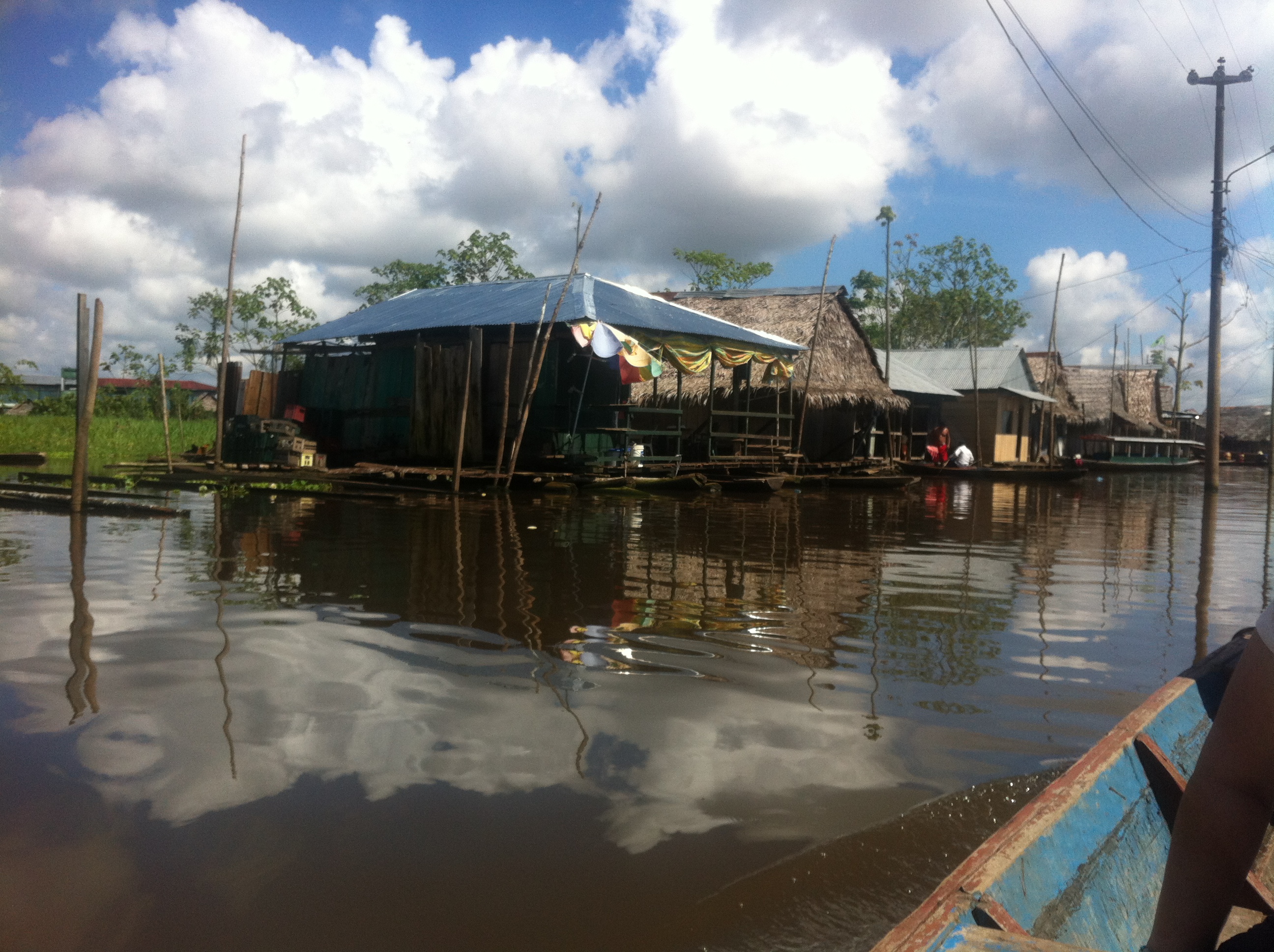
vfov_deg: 40.6
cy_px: 476
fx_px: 1286
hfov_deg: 52.7
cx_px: 637
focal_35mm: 35
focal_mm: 3.85
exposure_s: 1/1508
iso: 80
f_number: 2.8
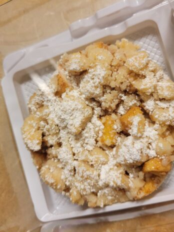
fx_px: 174
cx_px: 87
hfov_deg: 53.1
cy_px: 116
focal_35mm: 26
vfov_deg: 67.3
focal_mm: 5.4
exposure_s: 1/40
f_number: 1.8
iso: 250
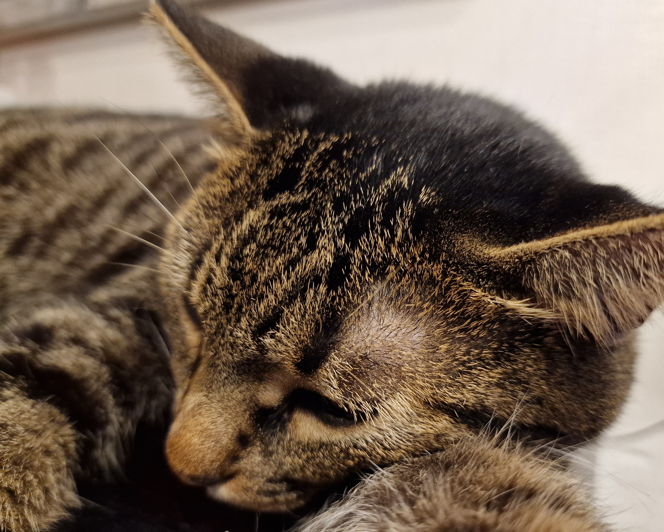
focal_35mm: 26
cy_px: 278
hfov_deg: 65.9
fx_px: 511
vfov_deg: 54.9
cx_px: 365
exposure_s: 1/100
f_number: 1.8
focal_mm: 6.4
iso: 640
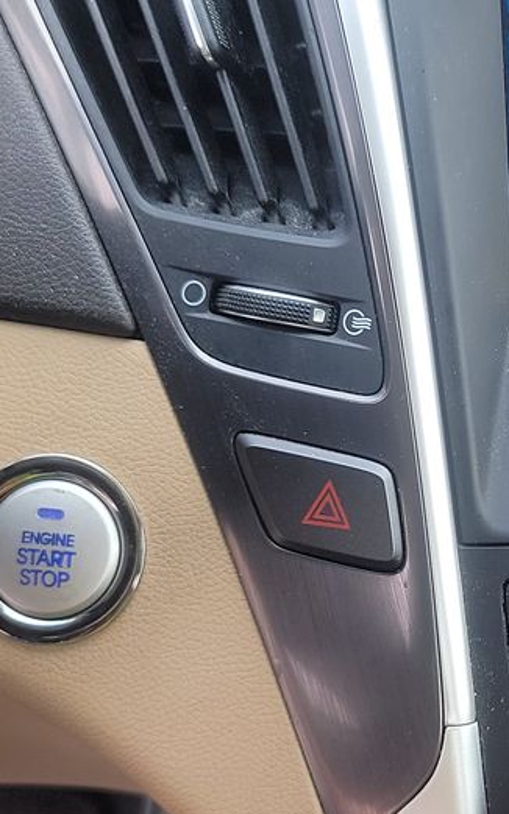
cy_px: 462
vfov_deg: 26.5
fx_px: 1732
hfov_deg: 16.1
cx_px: 612
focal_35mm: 78
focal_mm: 6.7
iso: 55
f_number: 1.8
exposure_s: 1/59
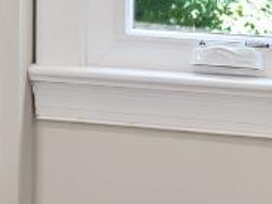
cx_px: -366
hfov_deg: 6.8
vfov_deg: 5.3
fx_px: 2167
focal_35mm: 276
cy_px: -228
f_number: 8
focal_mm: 35
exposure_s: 1/2.5
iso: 800
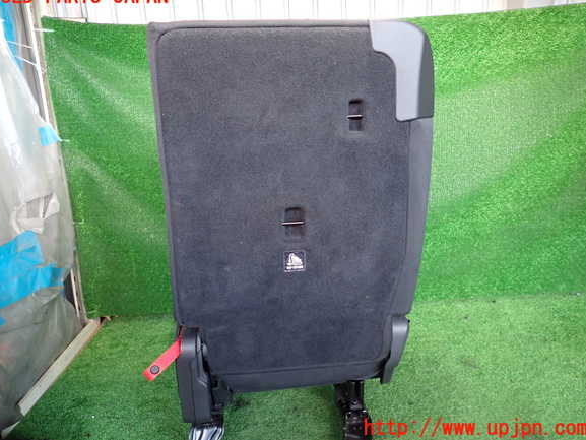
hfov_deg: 67.3
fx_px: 440
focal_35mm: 26
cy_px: 212
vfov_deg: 53.1
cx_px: 288
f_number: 2
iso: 640
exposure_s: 1/30
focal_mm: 4.5
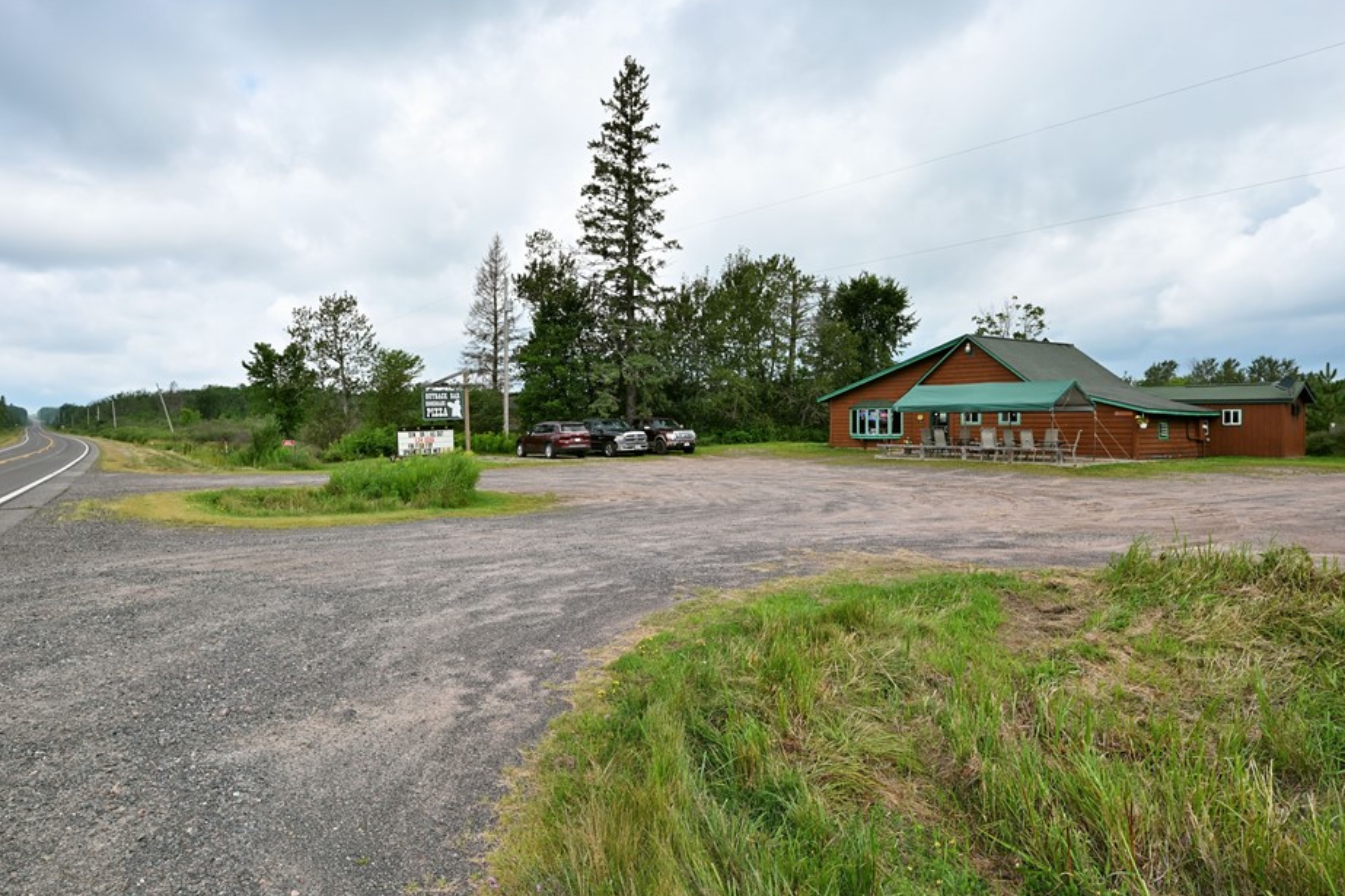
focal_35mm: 21
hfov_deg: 82.1
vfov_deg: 60.4
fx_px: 769
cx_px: 605
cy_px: 427
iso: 250
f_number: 5.6
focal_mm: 17.5
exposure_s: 1/1000
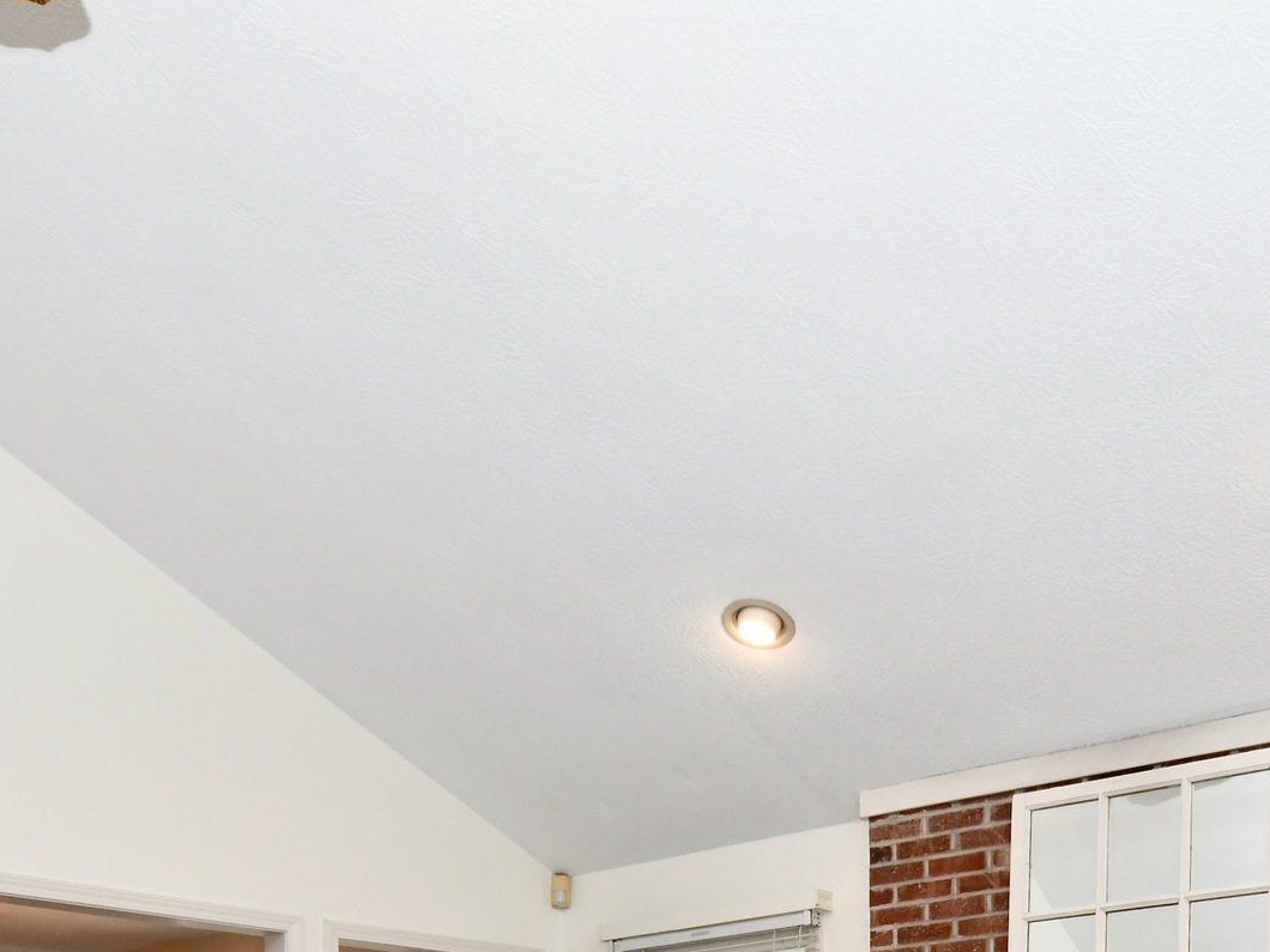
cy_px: 1220
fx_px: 1431
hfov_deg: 47.8
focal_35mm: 39
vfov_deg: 29.9
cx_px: 707
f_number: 6.3
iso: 640
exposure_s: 1/60
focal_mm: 14
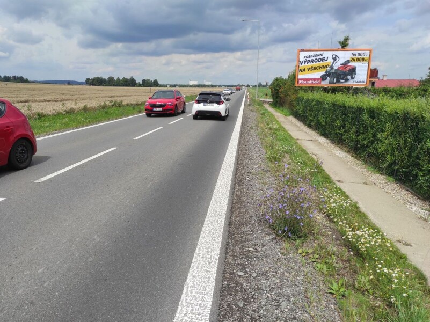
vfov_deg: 54.8
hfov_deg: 69.4
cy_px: 161
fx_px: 310
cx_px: 215
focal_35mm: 25
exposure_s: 1/2258
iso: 100
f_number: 1.89
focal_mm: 5.43
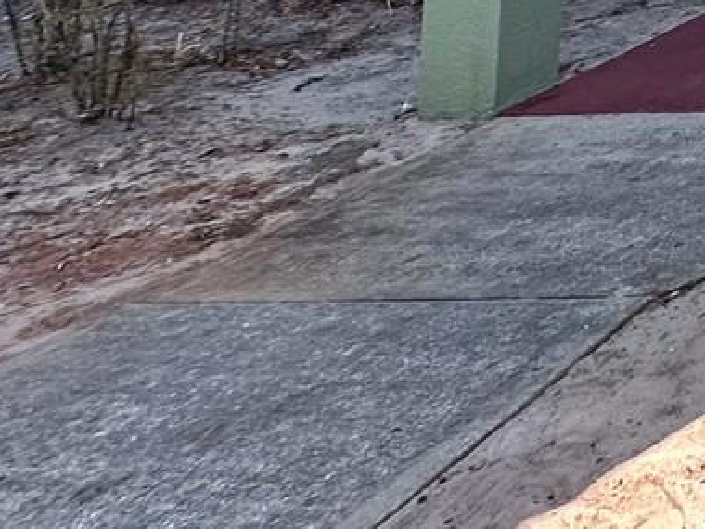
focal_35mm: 59
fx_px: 1202
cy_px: -466
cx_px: 1436
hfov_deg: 18.8
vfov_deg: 18.4
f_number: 2.2
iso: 40
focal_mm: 2.22
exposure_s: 1/240
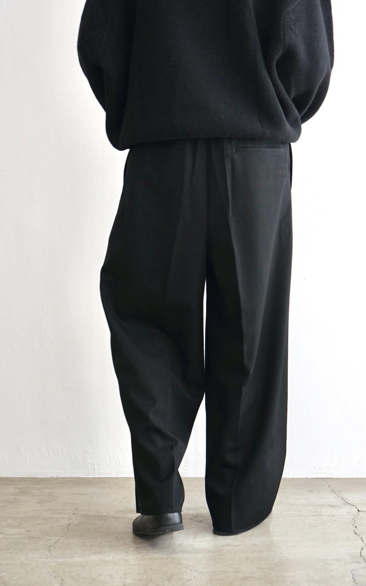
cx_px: 197
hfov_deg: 23.5
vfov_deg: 36.9
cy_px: 289
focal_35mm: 55
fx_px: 878
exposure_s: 1/60
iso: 640
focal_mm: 53
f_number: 5
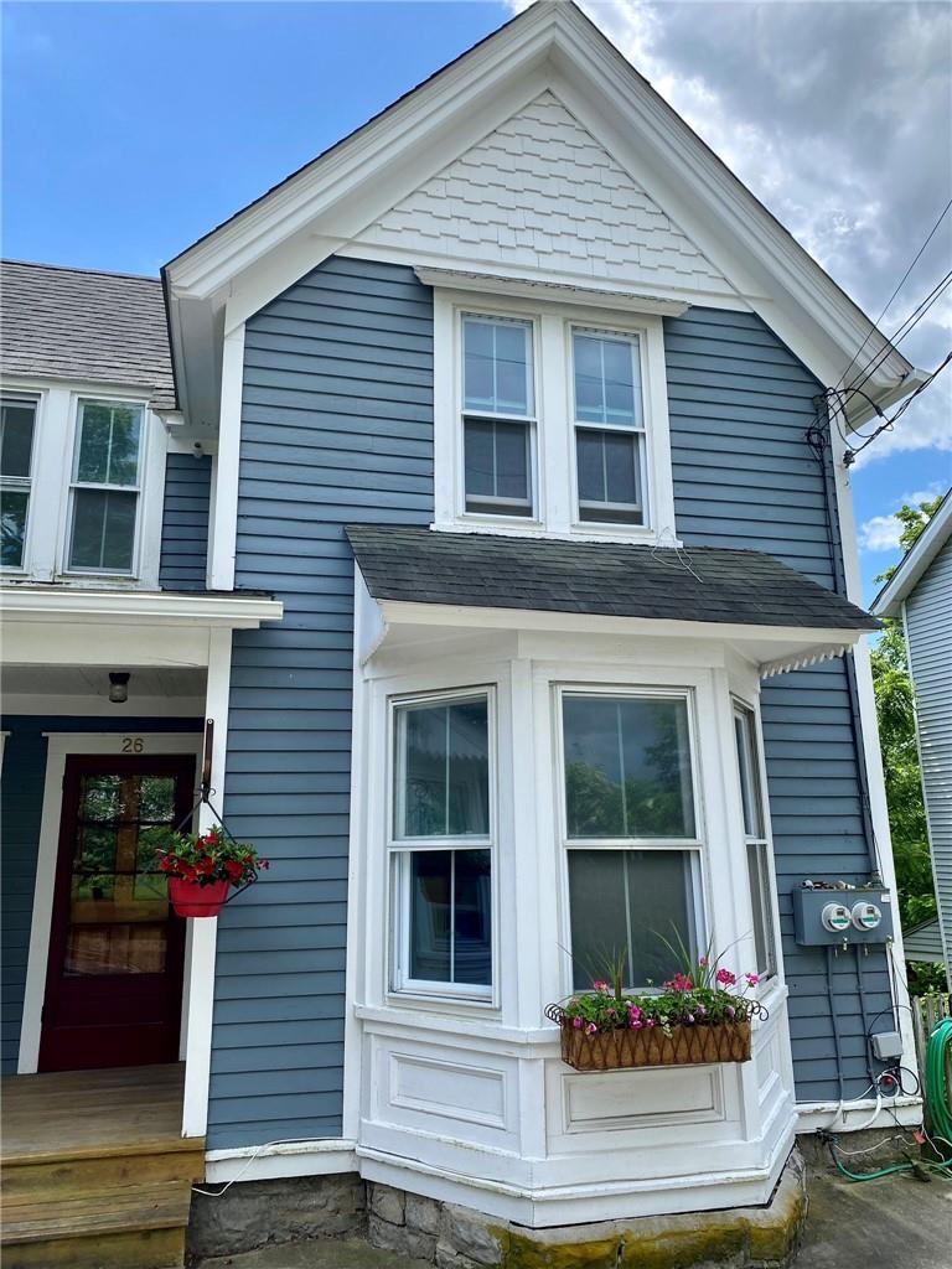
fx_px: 953
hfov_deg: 53.1
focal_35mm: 26
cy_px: 634
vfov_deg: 67.3
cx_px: 476
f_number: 1.8
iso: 32
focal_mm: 4.25
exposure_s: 1/1464
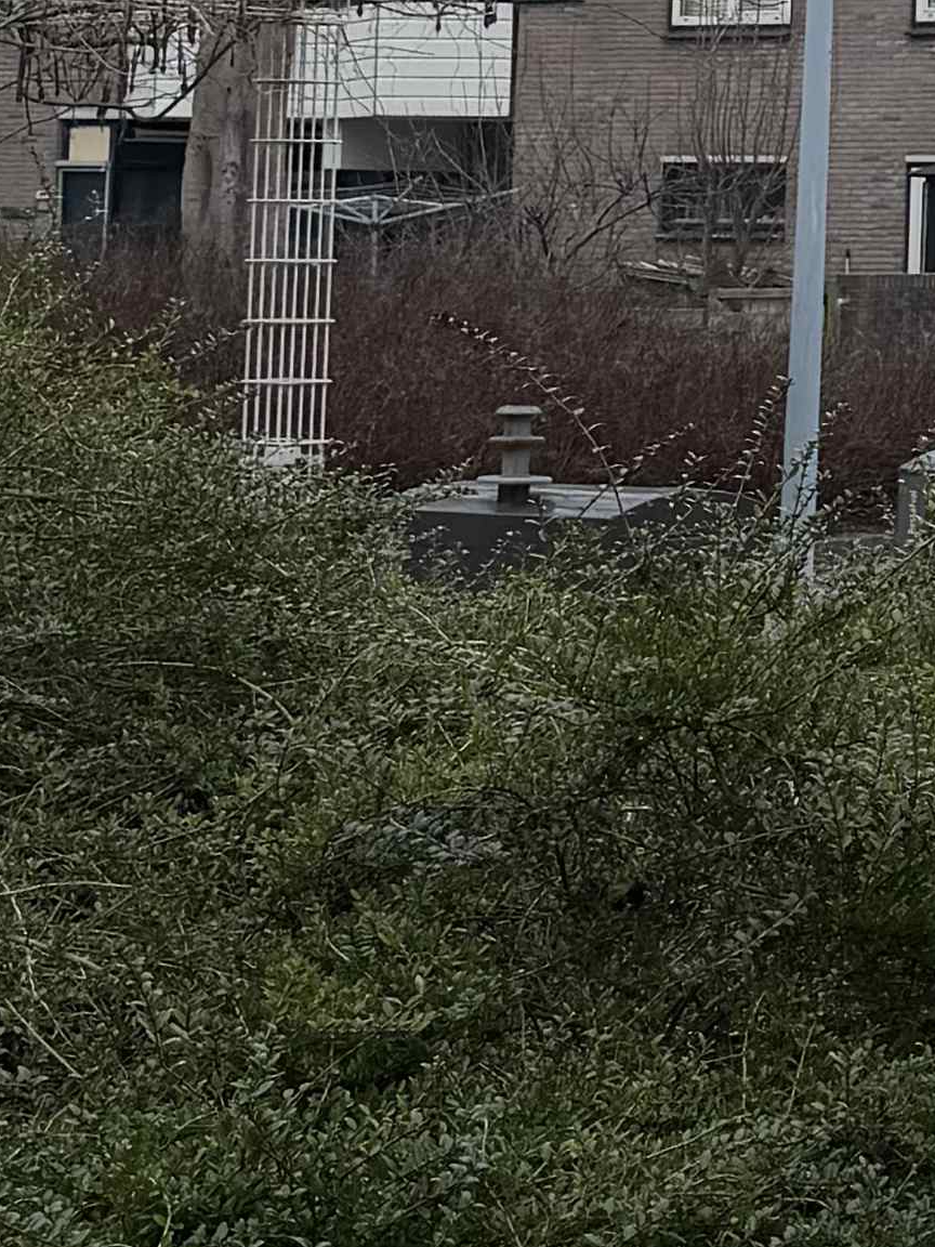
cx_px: 1757
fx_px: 4286
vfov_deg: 16.1
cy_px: -131
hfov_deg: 11.4
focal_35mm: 119
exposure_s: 1/1812
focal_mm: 6.76
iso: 80
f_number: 1.78
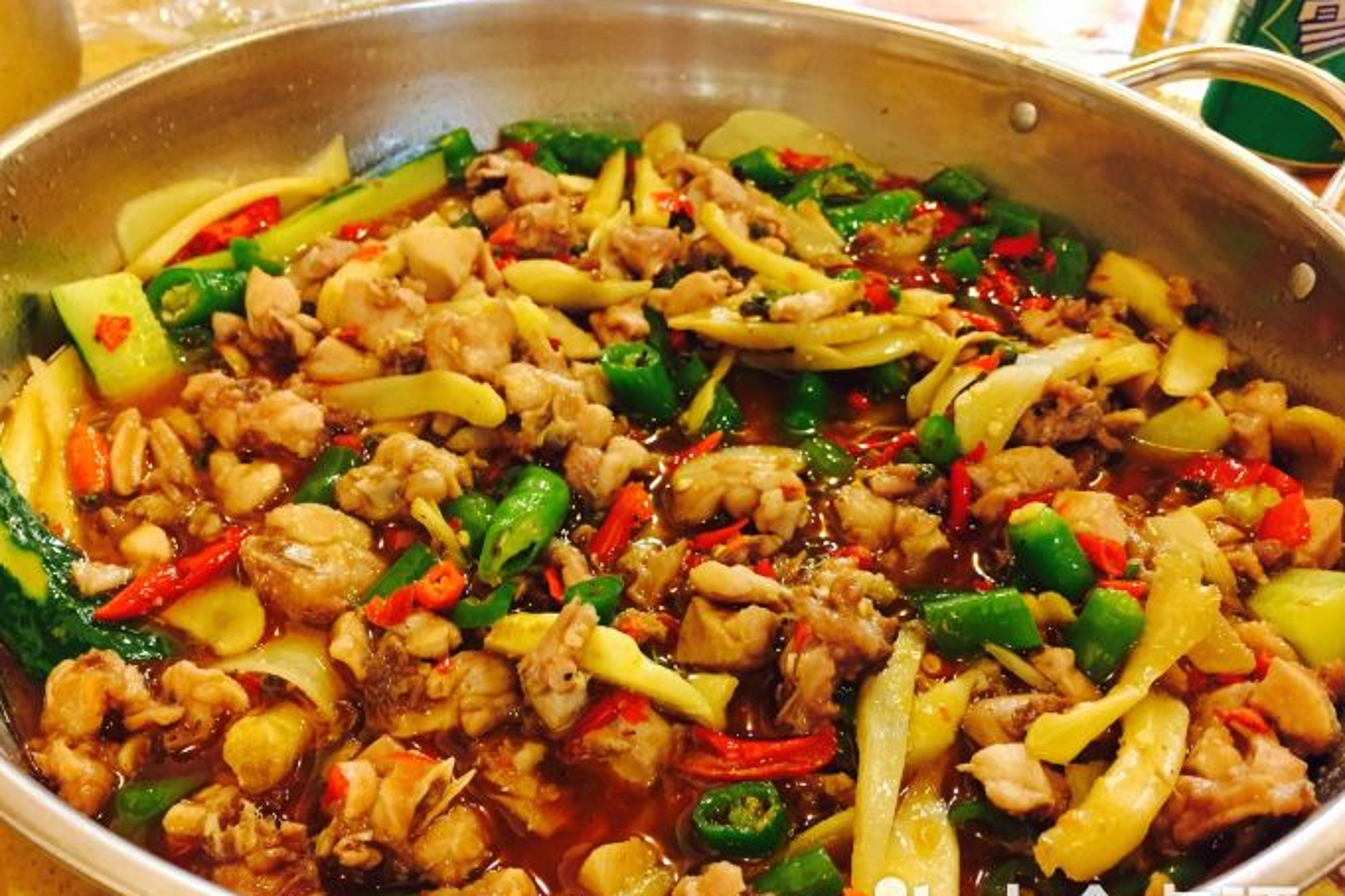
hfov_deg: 60.3
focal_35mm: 31
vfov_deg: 42.2
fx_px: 1158
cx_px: 660
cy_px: 508
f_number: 2.2
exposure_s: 1/30
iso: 200
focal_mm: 4.15
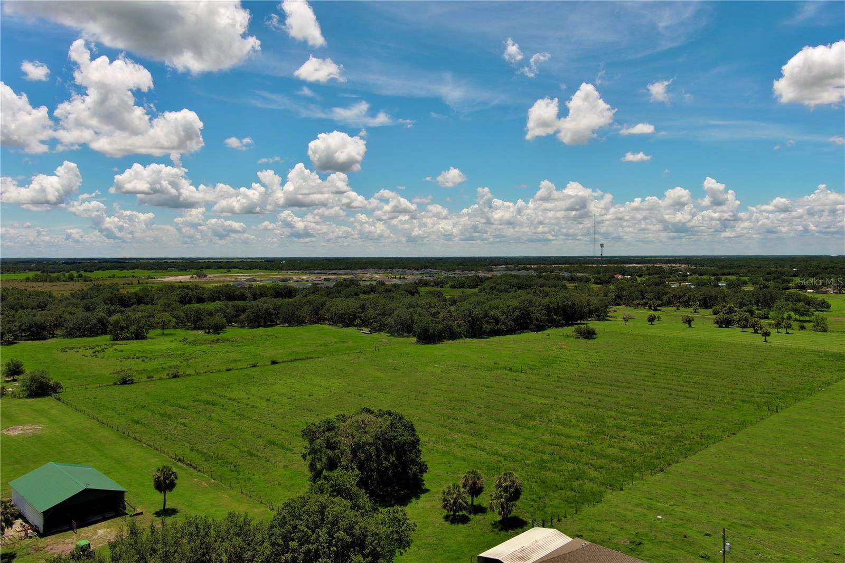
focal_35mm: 29
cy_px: 282
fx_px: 681
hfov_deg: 63.7
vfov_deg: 44.9
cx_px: 422
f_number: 9
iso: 100
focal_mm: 10.57
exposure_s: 1/320
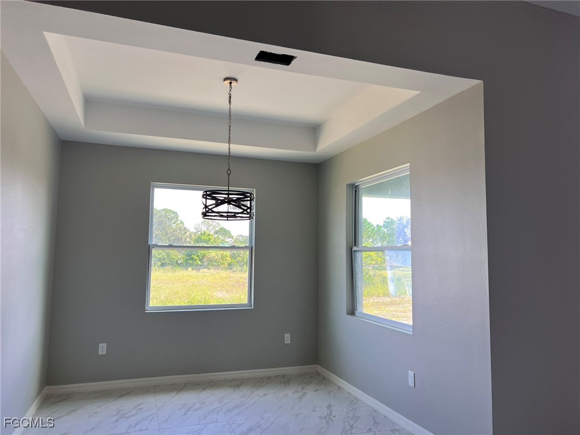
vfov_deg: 53.1
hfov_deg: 67.3
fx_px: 436
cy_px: 218
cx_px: 290
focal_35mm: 26
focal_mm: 5.7
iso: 40
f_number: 1.5
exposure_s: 1/166
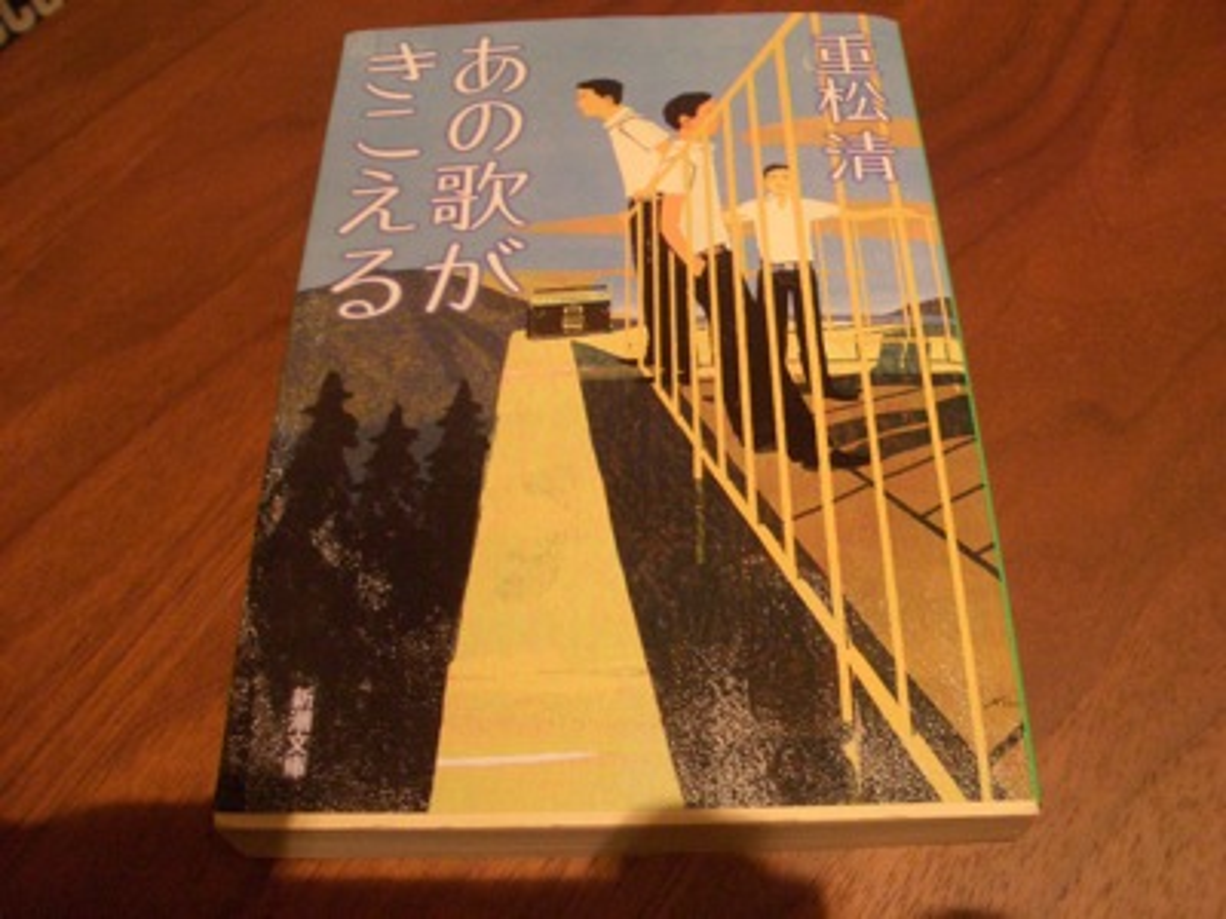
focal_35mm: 35
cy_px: 460
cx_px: 613
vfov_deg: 40.7
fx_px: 1240
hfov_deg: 52.6
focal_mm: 5.8
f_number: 2.6
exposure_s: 1/13
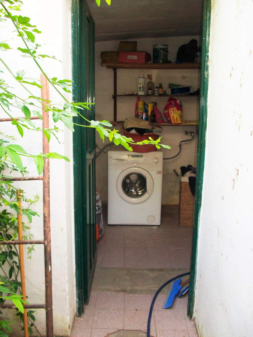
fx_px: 331
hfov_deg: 41.8
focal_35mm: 34
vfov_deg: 54.0
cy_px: 168
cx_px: 126
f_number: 2.8
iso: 120
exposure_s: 1/60
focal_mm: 5.7
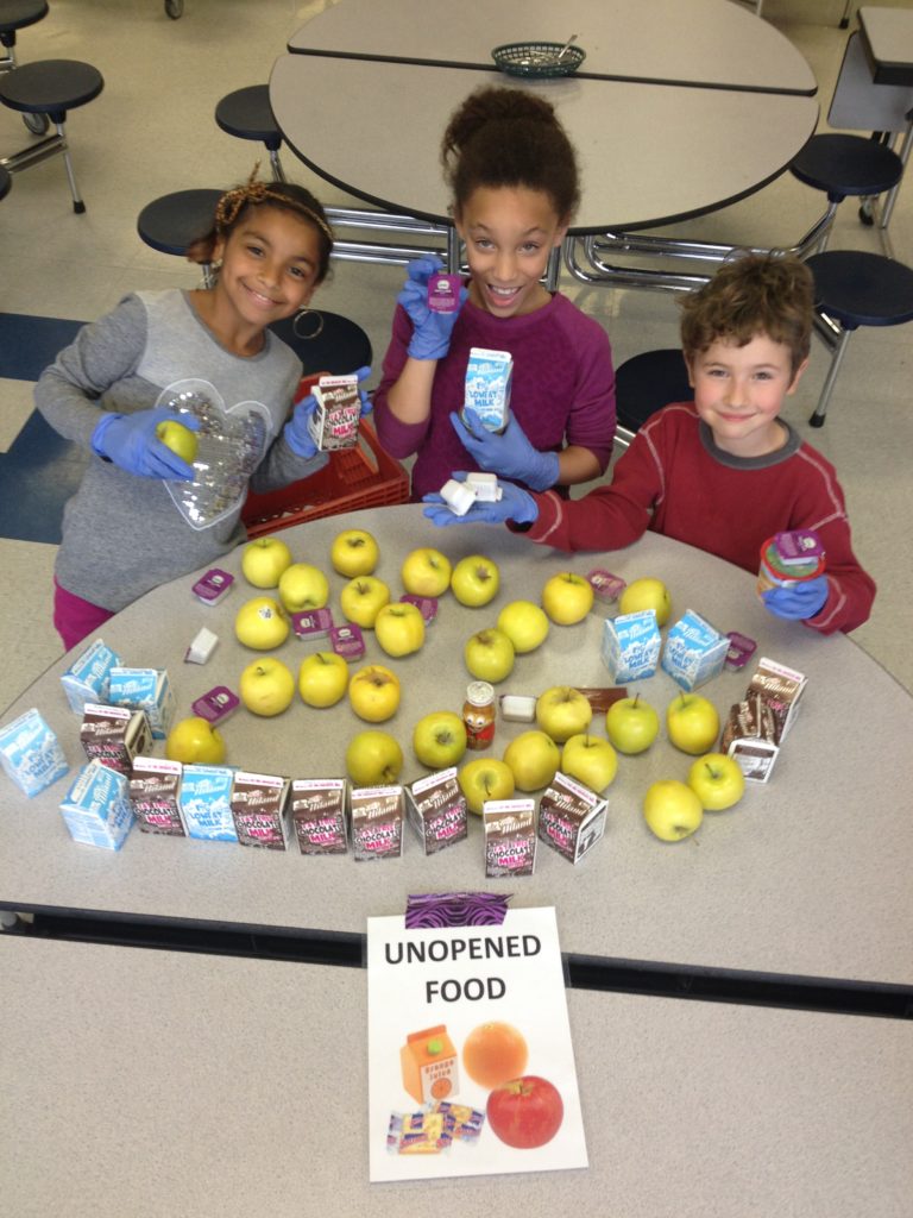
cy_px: 609
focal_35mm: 35
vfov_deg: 52.6
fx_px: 1231
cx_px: 456
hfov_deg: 40.7
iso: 64
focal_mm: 4.28
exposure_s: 1/40
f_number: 2.4
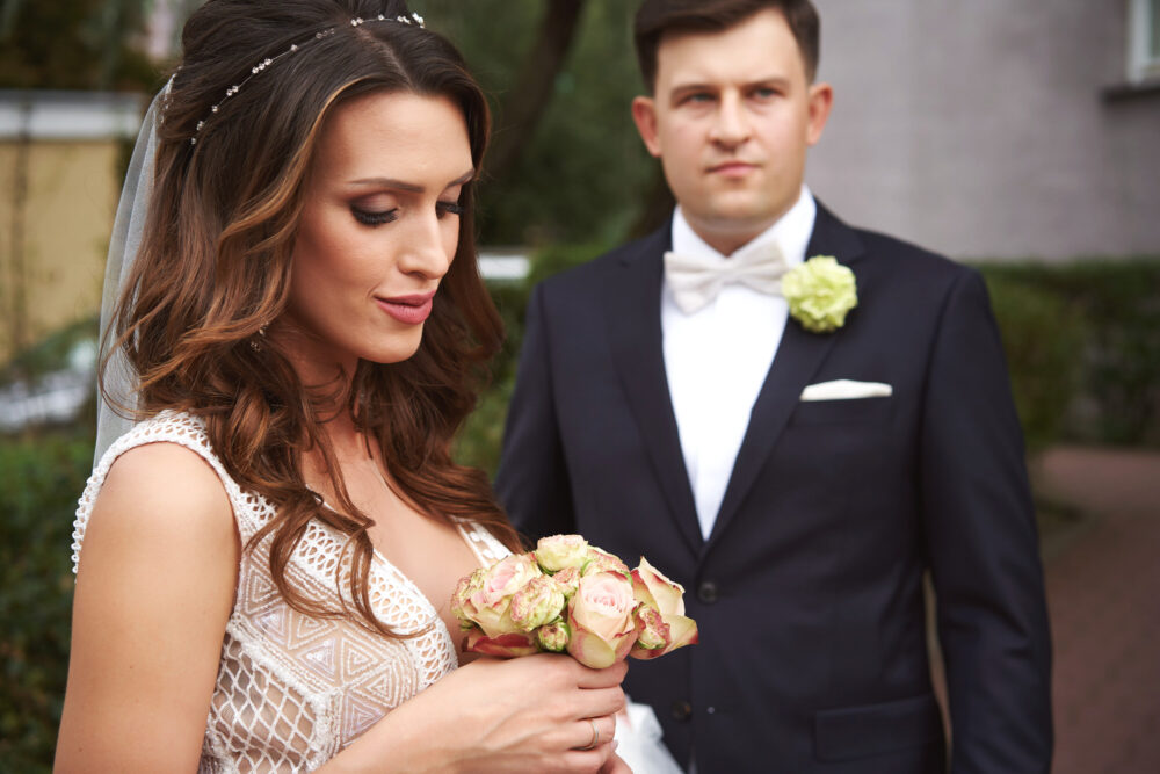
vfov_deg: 24.6
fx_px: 1772
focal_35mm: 55
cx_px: 580
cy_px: 387
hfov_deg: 36.2
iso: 160
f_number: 4
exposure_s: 1/160
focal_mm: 55
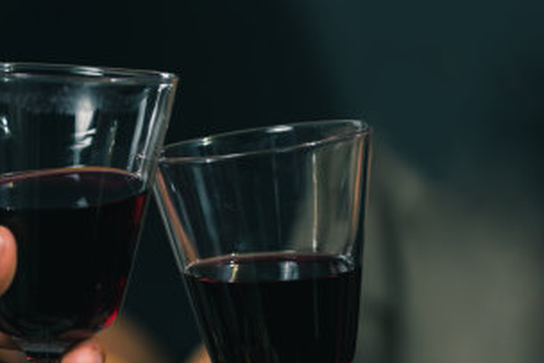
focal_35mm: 141
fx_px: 2132
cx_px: 88
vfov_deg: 9.7
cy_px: 347
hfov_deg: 14.4
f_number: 2.8
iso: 100
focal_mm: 70
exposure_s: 1/160
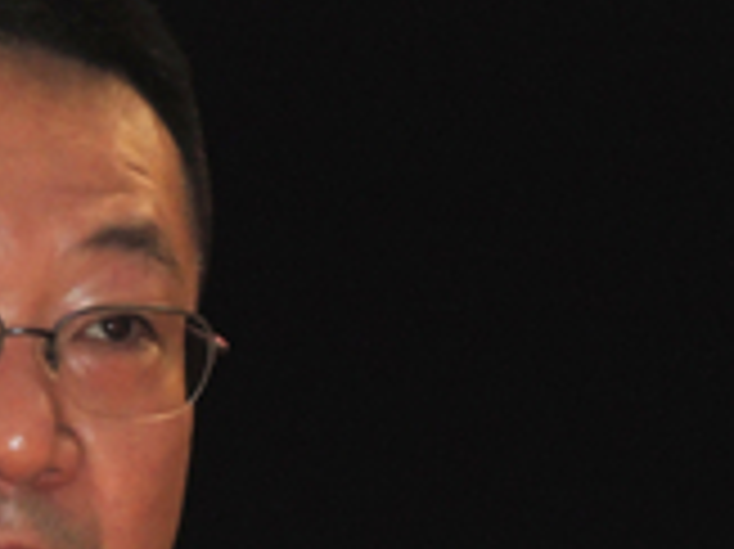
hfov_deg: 3.1
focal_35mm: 644
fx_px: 13645
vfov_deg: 2.3
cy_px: 621
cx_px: -9
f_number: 4
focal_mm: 37.4
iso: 500
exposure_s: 1/160
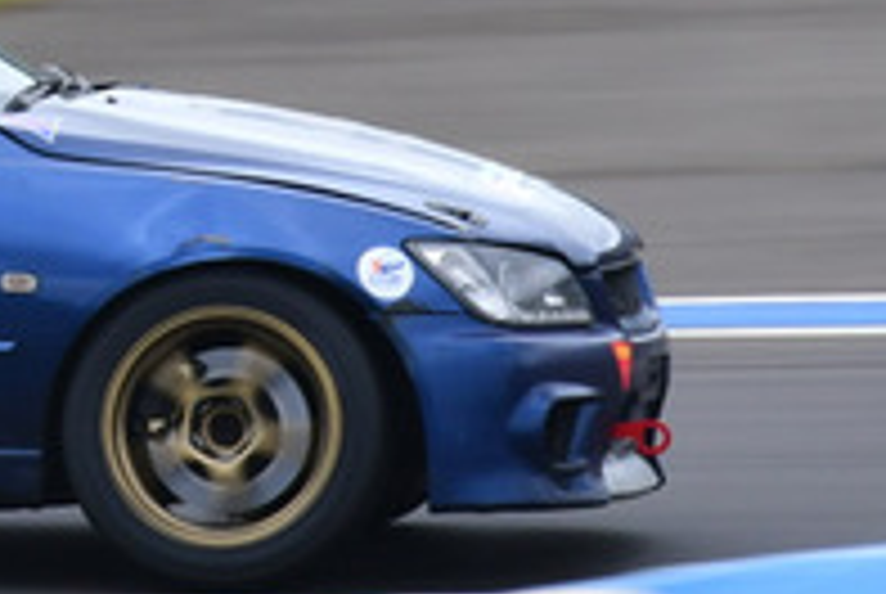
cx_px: -297
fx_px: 74954
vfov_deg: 0.5
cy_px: -490
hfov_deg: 0.7
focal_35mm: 3041
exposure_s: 1/160
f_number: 11
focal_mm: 500
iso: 320
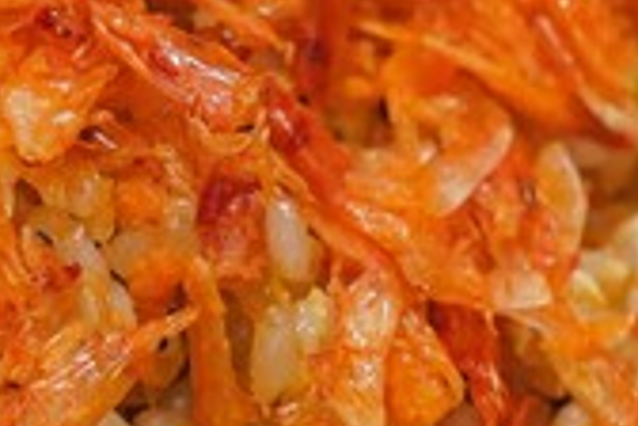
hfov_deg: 6.8
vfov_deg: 4.5
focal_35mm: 303
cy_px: 281
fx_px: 5369
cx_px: 76
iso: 1600
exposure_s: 1/60
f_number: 5
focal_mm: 60
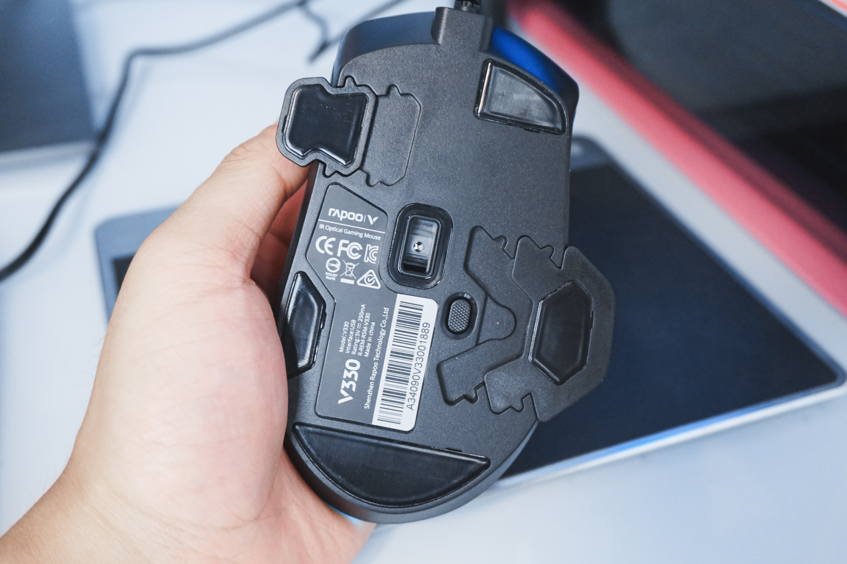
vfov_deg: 36.8
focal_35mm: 36
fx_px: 847
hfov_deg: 53.2
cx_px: 424
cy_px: 282
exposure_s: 1/60
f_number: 4.5
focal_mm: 24
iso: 1250
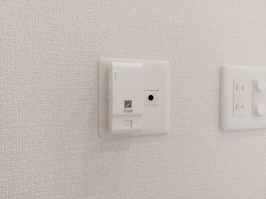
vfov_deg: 56.8
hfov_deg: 71.6
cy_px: 100
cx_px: 133
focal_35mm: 24
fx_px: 184
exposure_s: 1/24
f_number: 1.8
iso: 32
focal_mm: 5.23
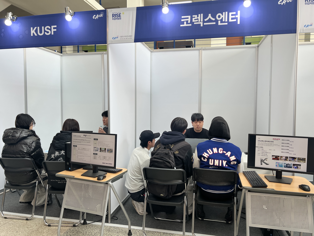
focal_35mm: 26
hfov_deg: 67.3
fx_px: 236
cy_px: 118
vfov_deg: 53.1
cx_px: 157
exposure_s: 1/177
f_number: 1.5
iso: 40
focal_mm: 5.7
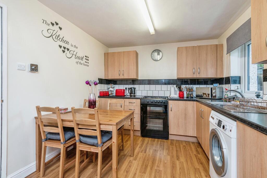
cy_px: 89
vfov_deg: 73.7
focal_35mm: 16
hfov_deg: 96.8
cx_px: 134
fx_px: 119
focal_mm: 16
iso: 500
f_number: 8
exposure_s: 1/30
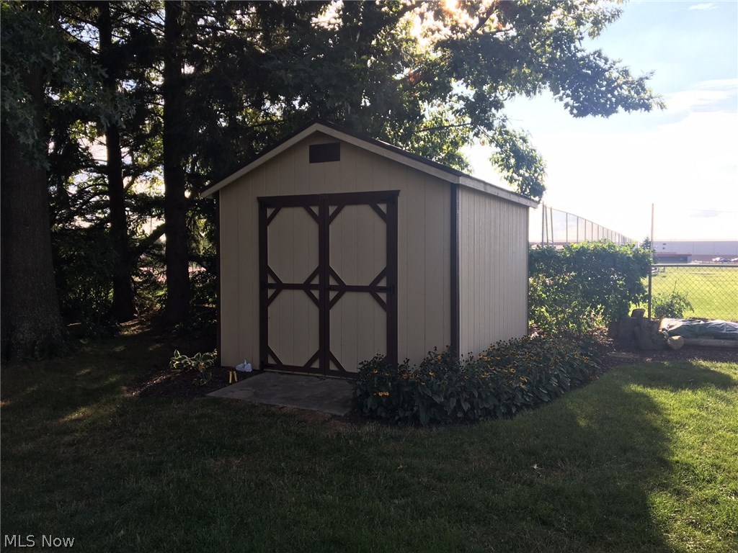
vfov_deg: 48.2
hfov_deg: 61.7
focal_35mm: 29
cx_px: 369
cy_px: 276
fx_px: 618
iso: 25
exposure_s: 1/519
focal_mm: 4.15
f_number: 2.2
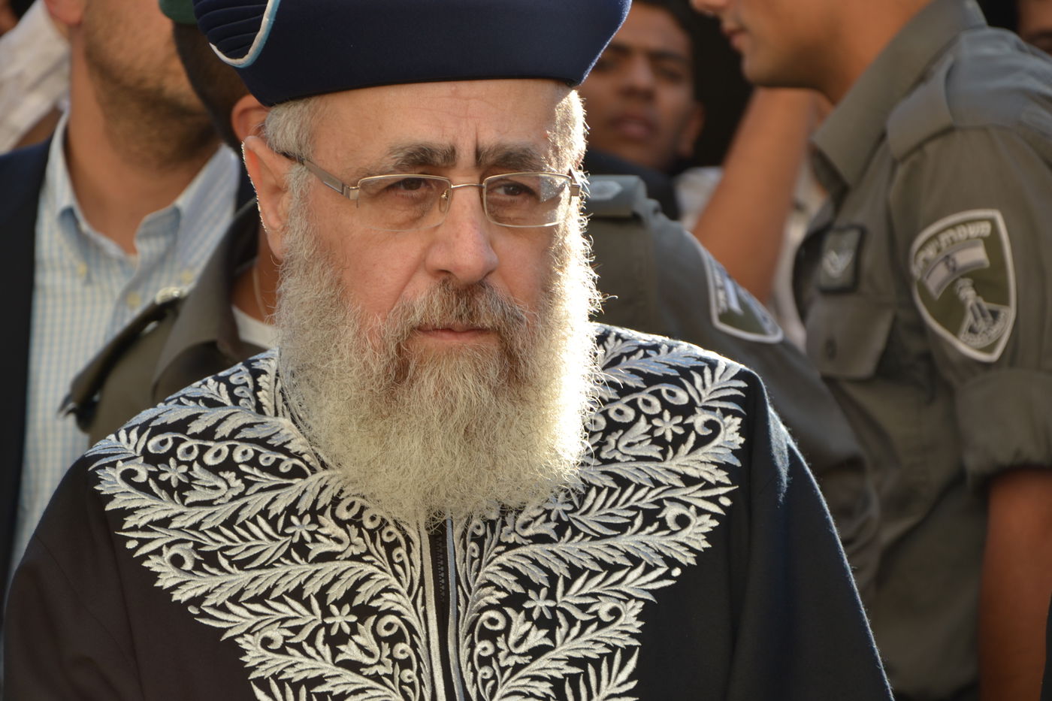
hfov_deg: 13.0
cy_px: 350
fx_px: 4602
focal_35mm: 158
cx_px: 526
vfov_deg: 8.7
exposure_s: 1/160
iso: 100
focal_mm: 105
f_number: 6.3
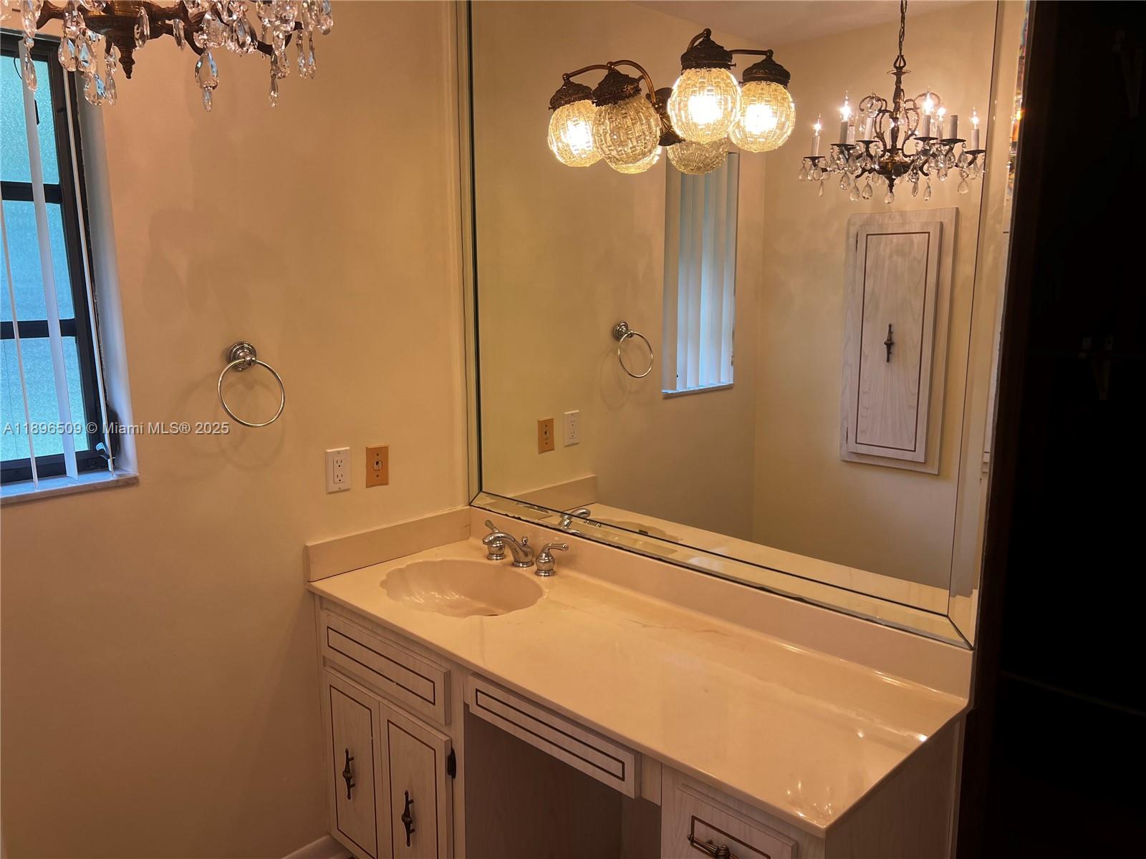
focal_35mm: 26
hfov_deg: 67.3
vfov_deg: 53.1
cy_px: 430
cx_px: 573
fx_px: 861
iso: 50
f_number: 1.5
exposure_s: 1/120
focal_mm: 5.7
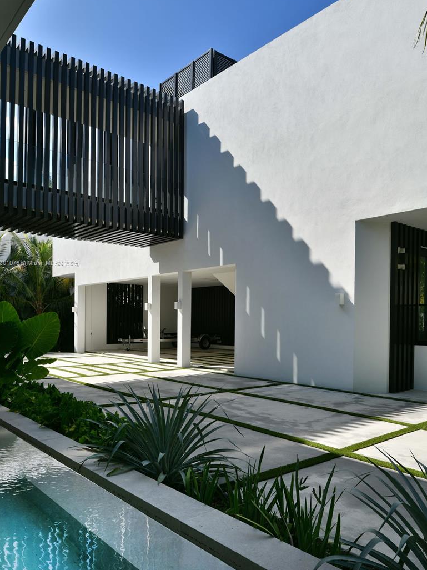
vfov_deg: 65.2
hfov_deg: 51.3
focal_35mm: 27
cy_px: 263
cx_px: 210
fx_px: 444
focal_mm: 24
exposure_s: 1/200
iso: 100
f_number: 11
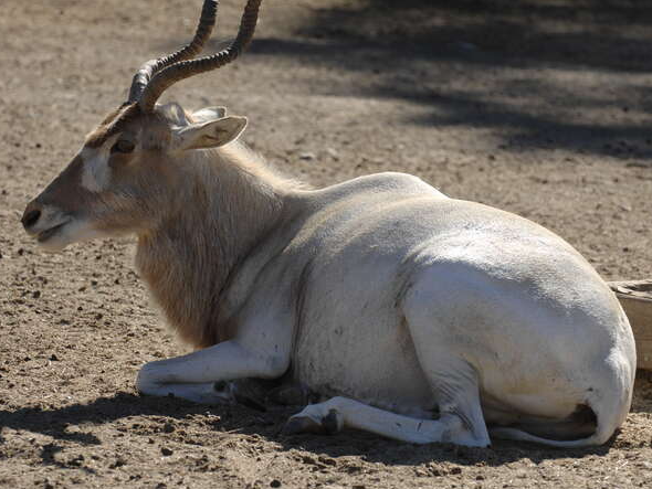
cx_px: 344
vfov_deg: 4.9
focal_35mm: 303
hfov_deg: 6.5
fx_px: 5703
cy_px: 212
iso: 100
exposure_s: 1/320
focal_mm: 155
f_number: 5.6
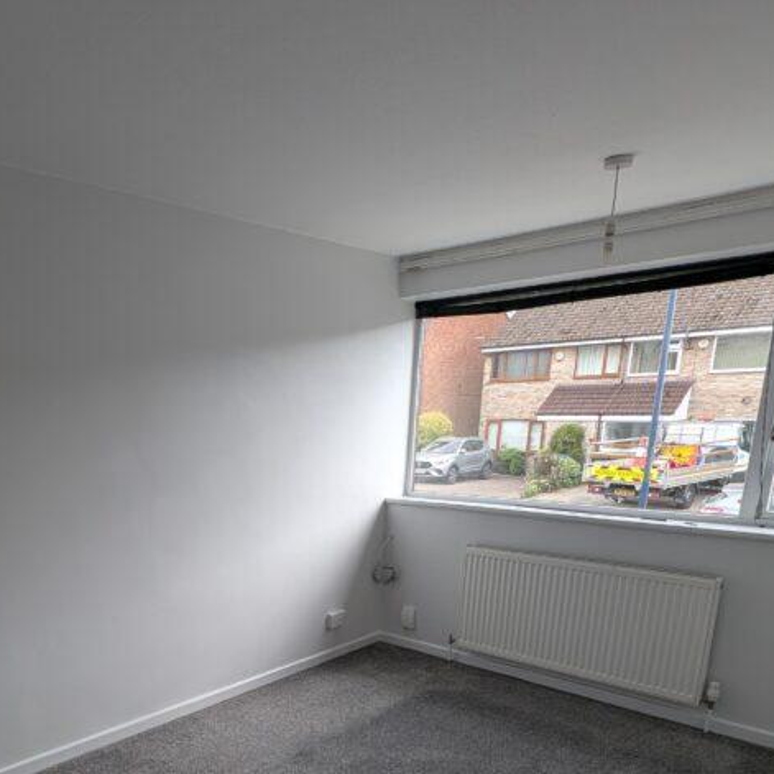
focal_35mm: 25
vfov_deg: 59.1
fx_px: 632
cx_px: 191
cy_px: 592
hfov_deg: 59.5
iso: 46
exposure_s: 1/161
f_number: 2.2
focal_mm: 1.95
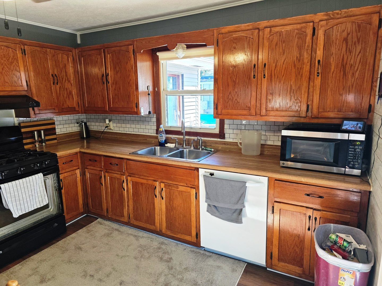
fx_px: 254
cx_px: 191
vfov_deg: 58.9
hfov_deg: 73.9
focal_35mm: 23
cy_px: 143
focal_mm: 6.3
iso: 125
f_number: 1.7
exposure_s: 1/180
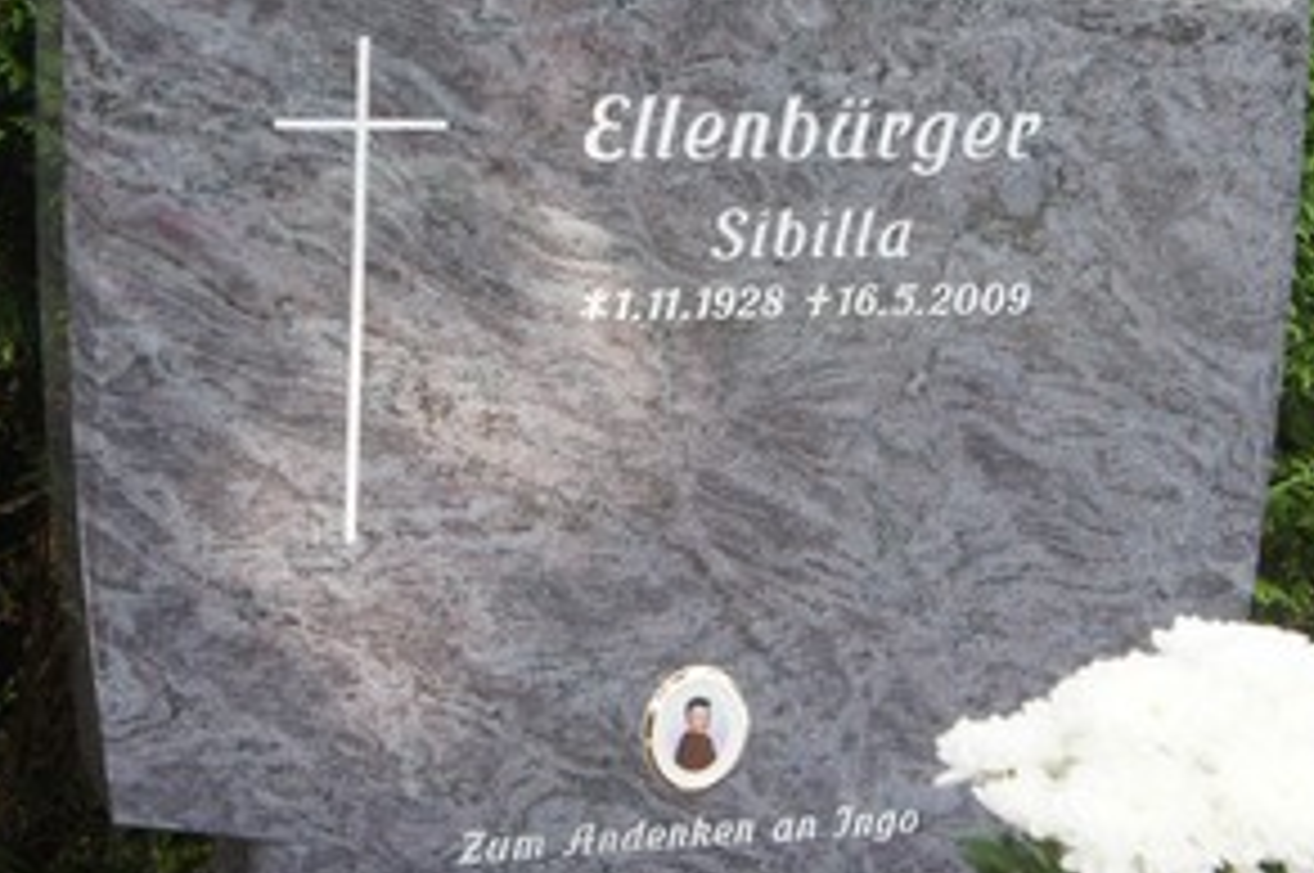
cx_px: 688
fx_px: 3529
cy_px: 234
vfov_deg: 14.1
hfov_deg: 21.1
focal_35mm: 97
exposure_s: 1/250
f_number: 5
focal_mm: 41
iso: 500
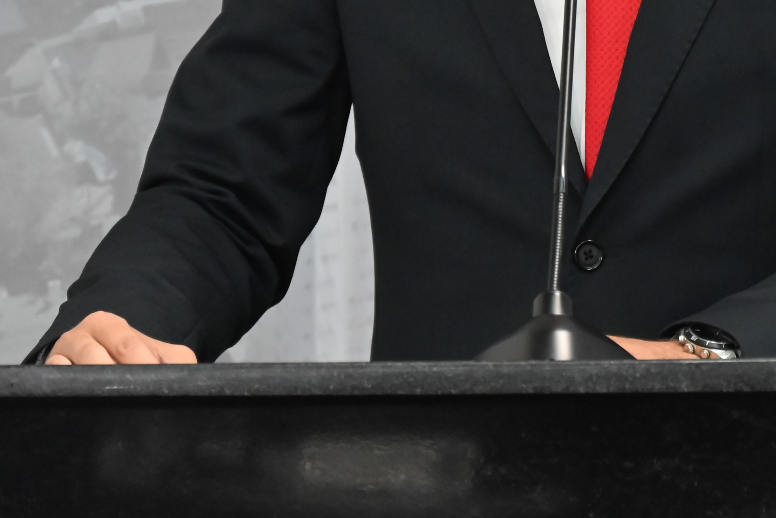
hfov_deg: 6.1
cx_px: 1010
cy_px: -171
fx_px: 7266
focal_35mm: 337
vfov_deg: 4.1
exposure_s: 1/125
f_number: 6.3
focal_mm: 115
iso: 3200
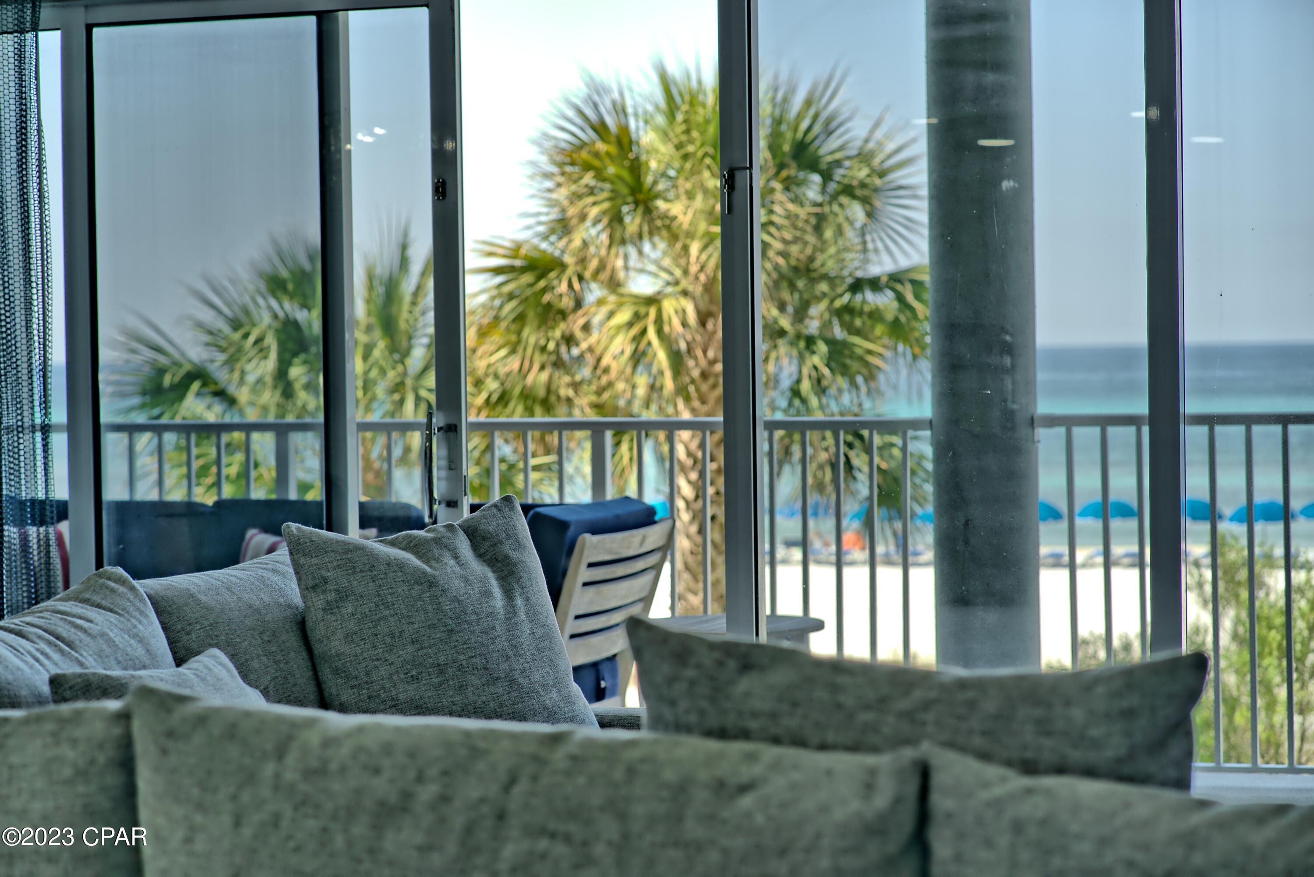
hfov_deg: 23.9
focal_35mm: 85
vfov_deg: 16.1
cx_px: 657
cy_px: 438
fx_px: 3103
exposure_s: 1/200
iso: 100
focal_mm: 85
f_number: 4.5
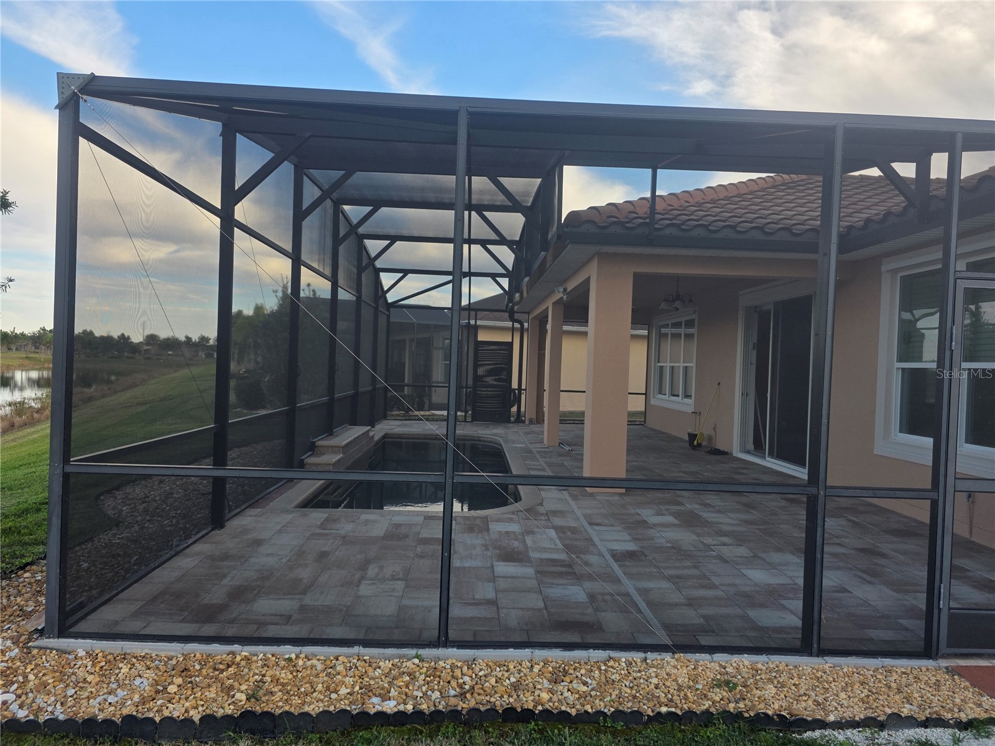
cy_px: 373
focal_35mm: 23
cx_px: 498
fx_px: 661
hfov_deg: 73.9
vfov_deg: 58.9
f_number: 1.7
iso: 80
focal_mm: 6.3
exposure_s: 1/1272
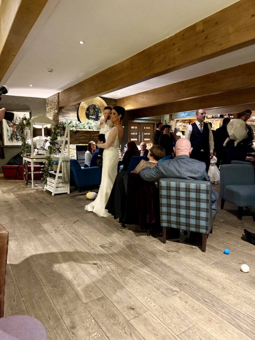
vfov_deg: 71.6
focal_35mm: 24
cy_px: 170
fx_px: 236
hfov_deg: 56.8
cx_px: 128
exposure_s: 1/25
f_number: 1.78
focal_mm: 6.76
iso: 1000
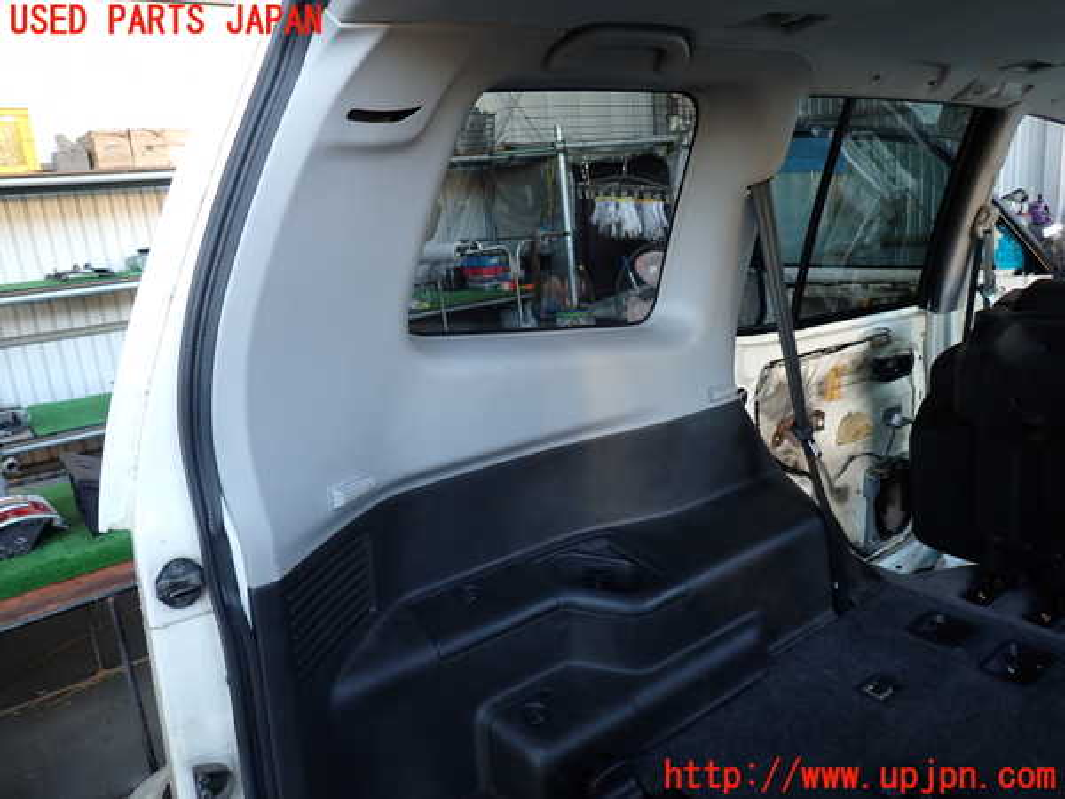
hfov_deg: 69.4
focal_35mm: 25
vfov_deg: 54.9
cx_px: 532
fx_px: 769
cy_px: 400
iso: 160
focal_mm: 4.5
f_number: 2
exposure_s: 1/60
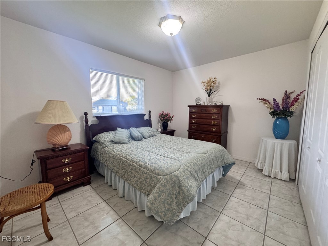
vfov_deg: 85.7
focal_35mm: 14
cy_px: 123
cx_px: 164
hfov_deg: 102.1
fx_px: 133
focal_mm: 2.22
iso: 320
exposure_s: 1/60
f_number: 2.2
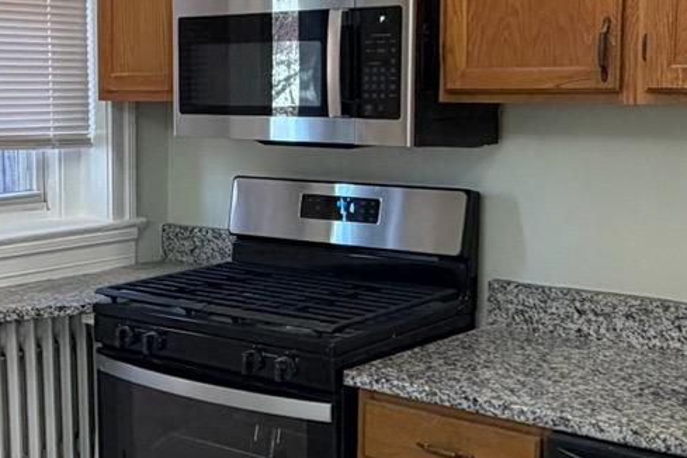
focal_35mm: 61
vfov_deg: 22.3
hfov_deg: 32.5
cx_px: 208
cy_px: 225
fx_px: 1164
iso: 200
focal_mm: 2.22
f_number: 2.2
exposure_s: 1/120
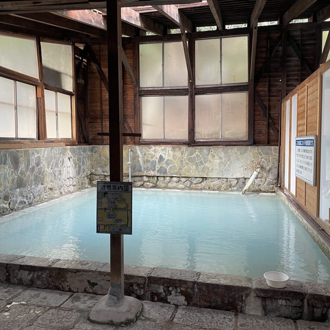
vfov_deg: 52.5
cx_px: 161
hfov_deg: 52.5
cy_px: 164
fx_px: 334
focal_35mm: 31
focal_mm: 4.2
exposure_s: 1/60
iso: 80
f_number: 1.6
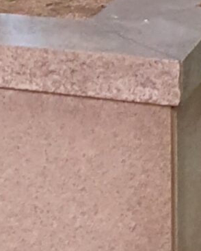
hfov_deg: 8.7
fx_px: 1315
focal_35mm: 177
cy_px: -466
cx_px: 30
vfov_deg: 9.1
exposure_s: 1/30
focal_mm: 4.32
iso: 640
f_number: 1.5
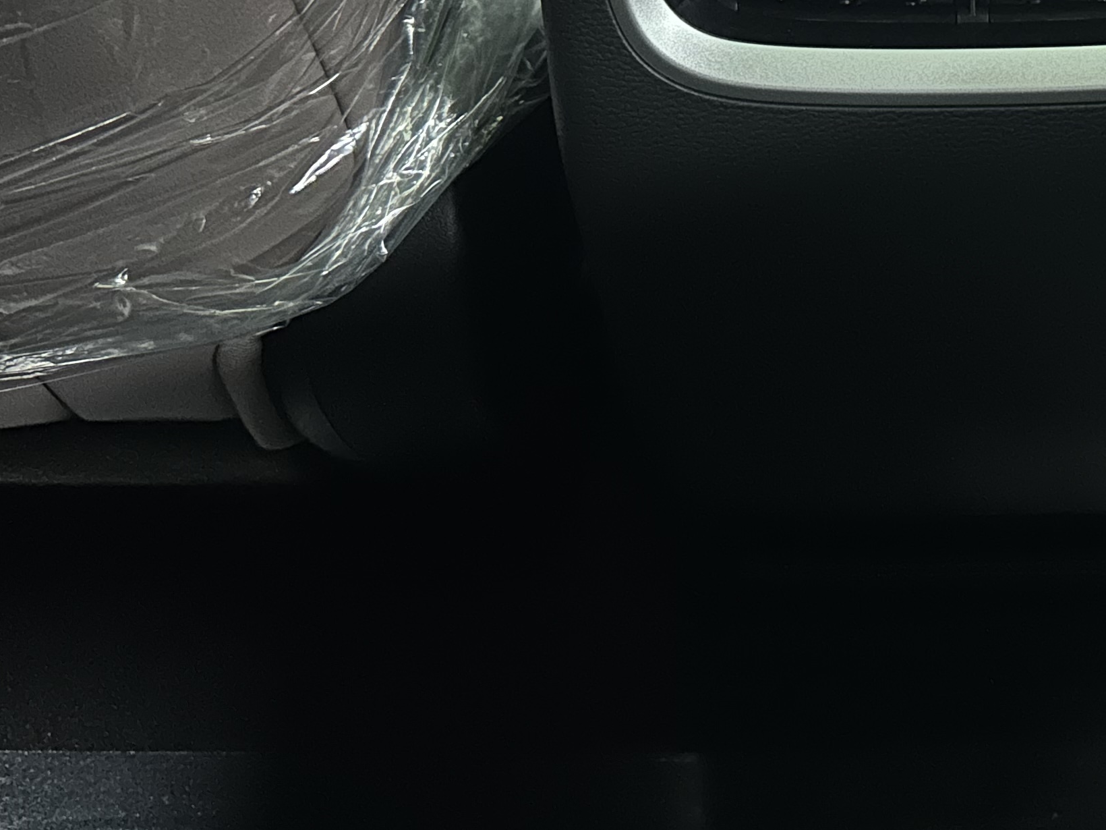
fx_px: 1885
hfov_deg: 31.2
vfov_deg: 22.8
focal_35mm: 59
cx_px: 1000
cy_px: -170
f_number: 1.78
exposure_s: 1/17
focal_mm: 6.86
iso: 1000
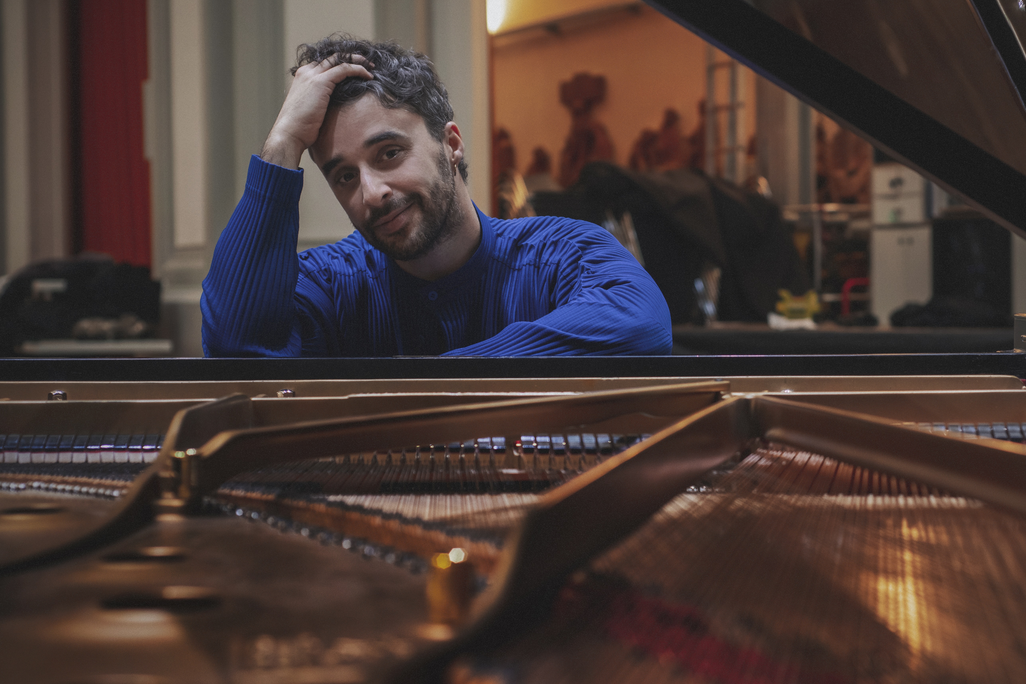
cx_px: 631
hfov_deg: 31.8
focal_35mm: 63
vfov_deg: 21.6
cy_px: 320
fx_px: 1795
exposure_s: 1/80
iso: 1250
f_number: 3.5
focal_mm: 50
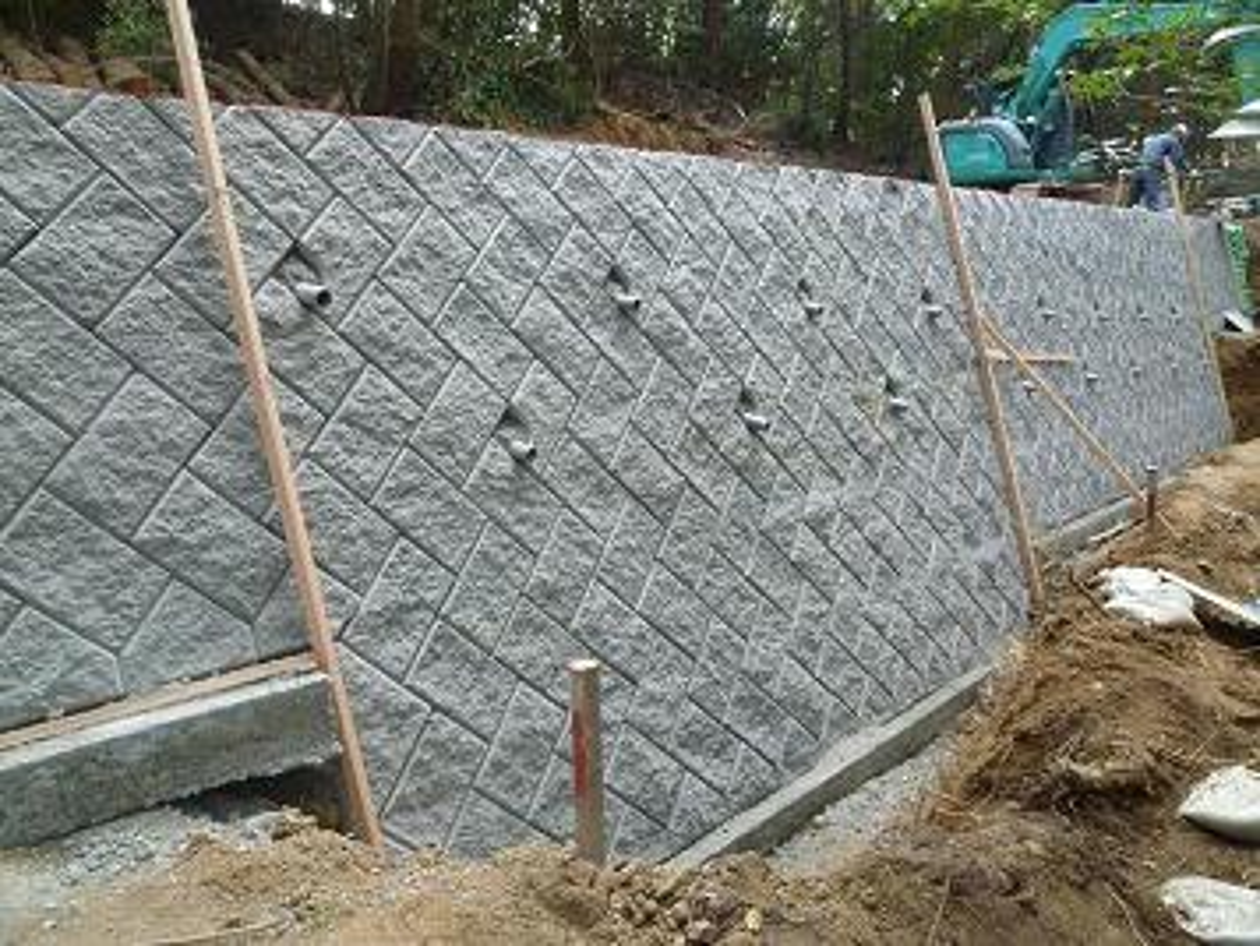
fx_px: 910
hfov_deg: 69.4
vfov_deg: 54.9
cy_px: 473
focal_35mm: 25
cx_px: 630
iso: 250
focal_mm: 4.5
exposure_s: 1/30
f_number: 2.8
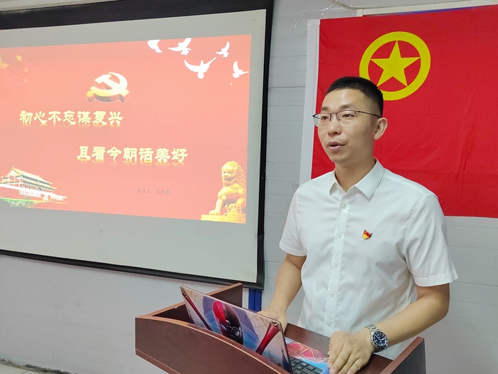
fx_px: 388
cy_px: 187
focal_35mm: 27
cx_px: 249
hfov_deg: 65.3
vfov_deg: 51.4
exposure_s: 1/50
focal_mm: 5.52
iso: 1719
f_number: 1.9
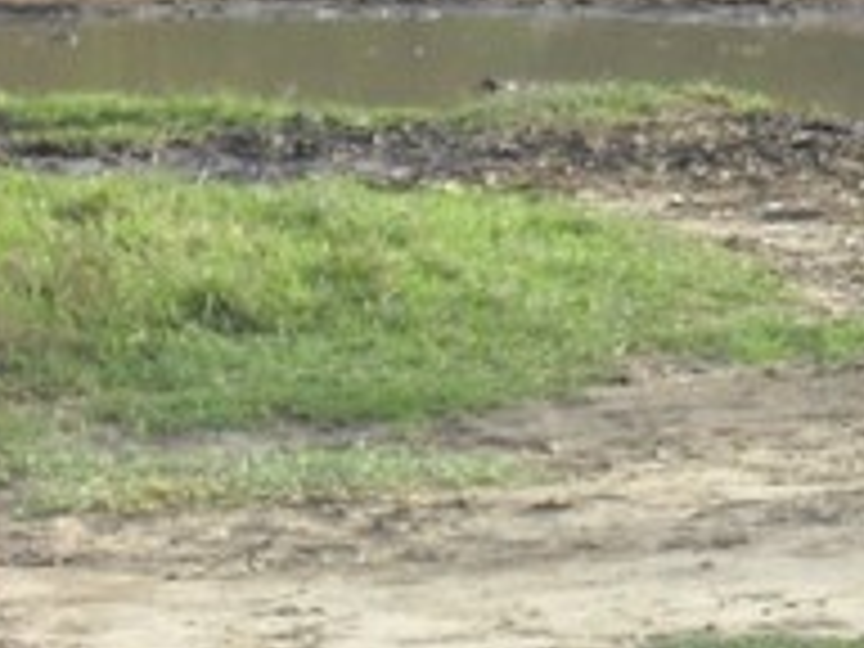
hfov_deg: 4.5
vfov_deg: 3.4
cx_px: 1737
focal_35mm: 438
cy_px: -302
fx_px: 10932
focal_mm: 17.1
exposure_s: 1/250
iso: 129
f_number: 4.7
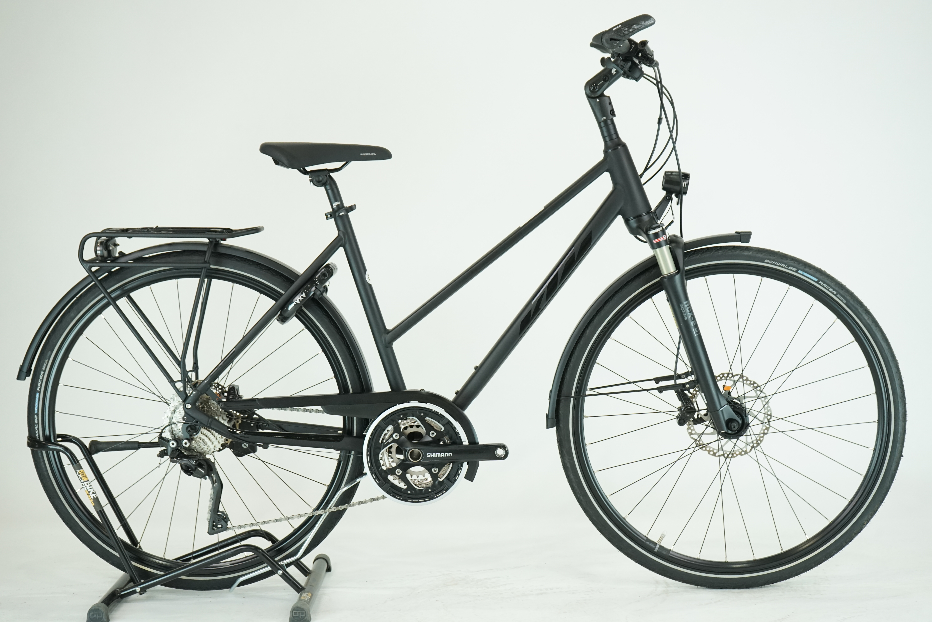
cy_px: 311
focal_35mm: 61
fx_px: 1579
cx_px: 466
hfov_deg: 32.9
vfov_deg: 22.3
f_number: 6.3
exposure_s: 1/200
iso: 1600
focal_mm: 61
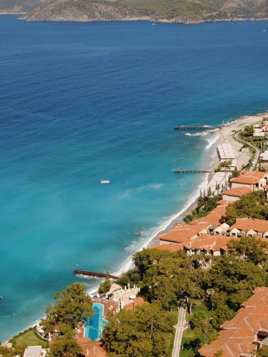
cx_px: 237
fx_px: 671
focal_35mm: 65
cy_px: 146
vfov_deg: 29.8
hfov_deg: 22.1
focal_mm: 24
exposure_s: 1/250
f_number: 8
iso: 100
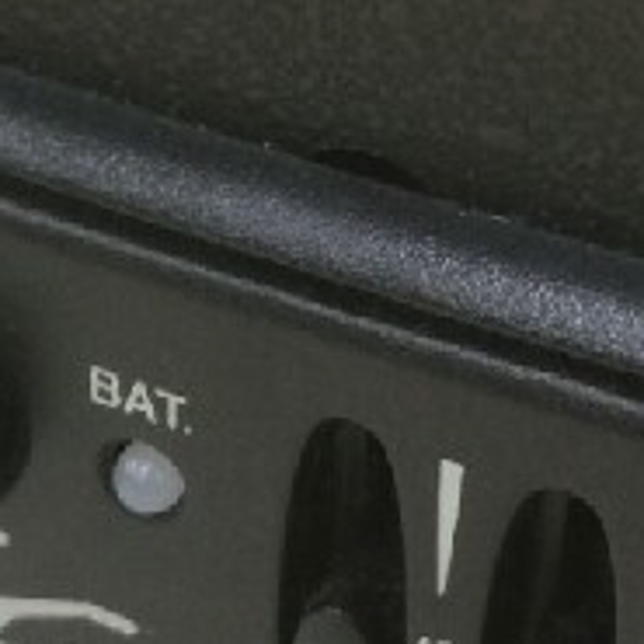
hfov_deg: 13.7
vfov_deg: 13.9
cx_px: -63
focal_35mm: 125
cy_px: 388
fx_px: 2631
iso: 64
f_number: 2.2
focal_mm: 4.15
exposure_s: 1/30
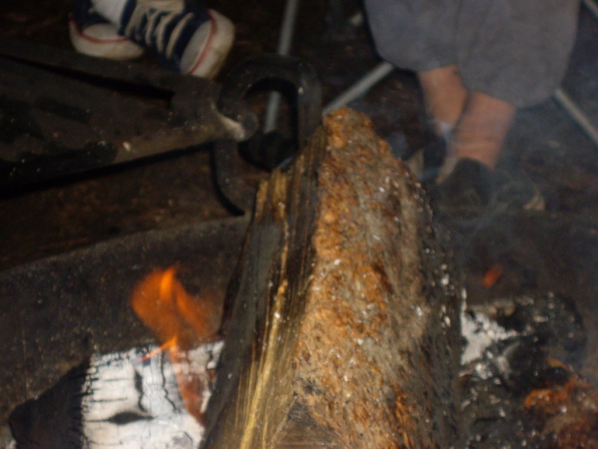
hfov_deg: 17.3
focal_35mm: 114
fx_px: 1969
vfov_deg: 13.0
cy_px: 224
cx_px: 299
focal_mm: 18.6
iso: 200
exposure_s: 1/125
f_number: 5.2
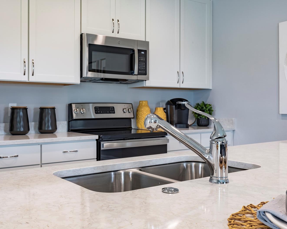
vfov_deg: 37.3
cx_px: 132
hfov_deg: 45.8
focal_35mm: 40
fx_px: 340
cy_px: 115
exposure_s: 1
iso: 64
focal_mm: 35
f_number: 14
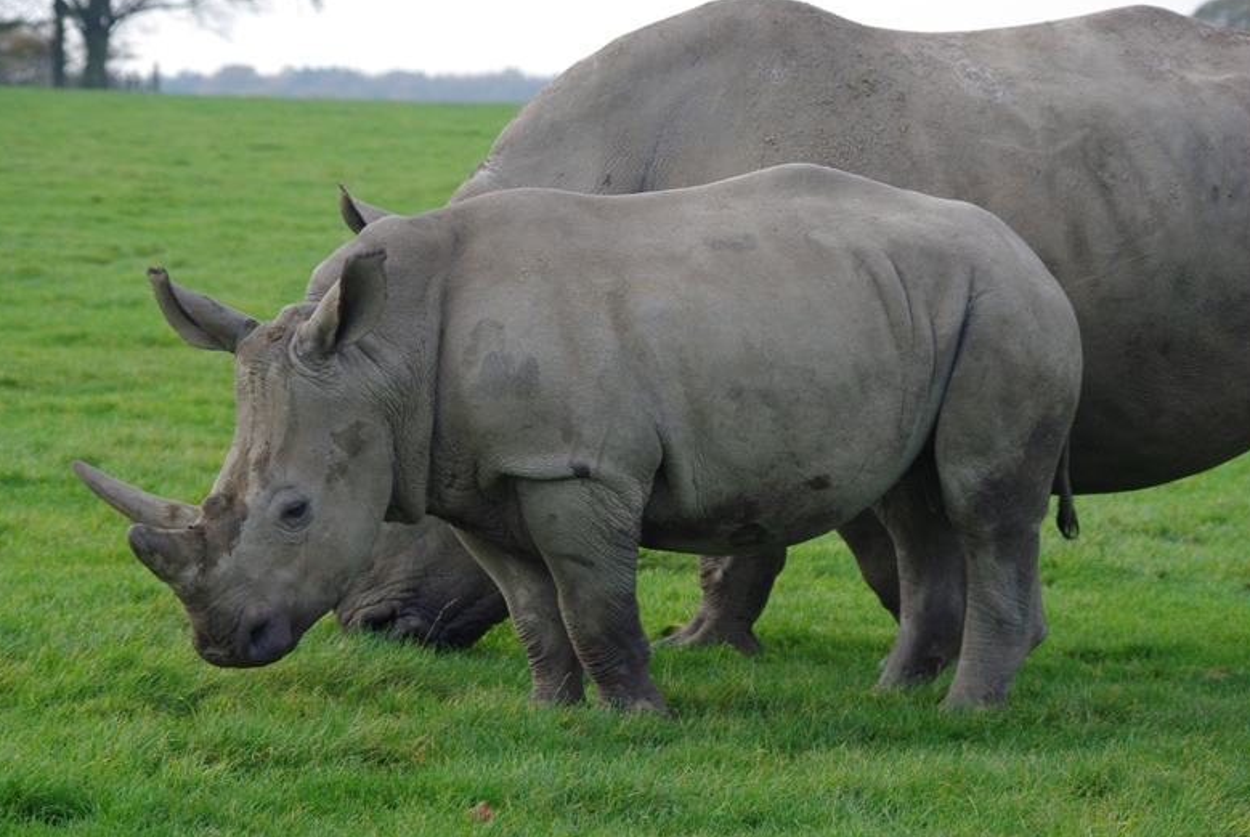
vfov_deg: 9.1
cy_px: 422
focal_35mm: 151
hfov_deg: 13.6
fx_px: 5251
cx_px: 631
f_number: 5.6
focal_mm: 97.5
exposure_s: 1/500
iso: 400
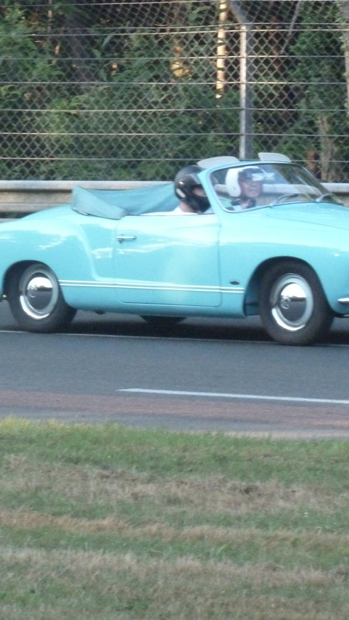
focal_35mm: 328
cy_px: 310
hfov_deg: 3.7
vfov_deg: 6.6
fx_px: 5399
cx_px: 153
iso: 800
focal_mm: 37
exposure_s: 1/400
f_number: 4.6
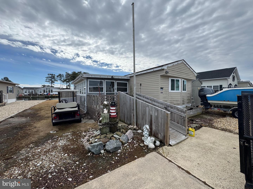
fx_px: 102
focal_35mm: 14
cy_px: 94
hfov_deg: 102.1
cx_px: 126
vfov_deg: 85.7
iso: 50
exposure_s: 1/2494
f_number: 2.2
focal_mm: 2.22
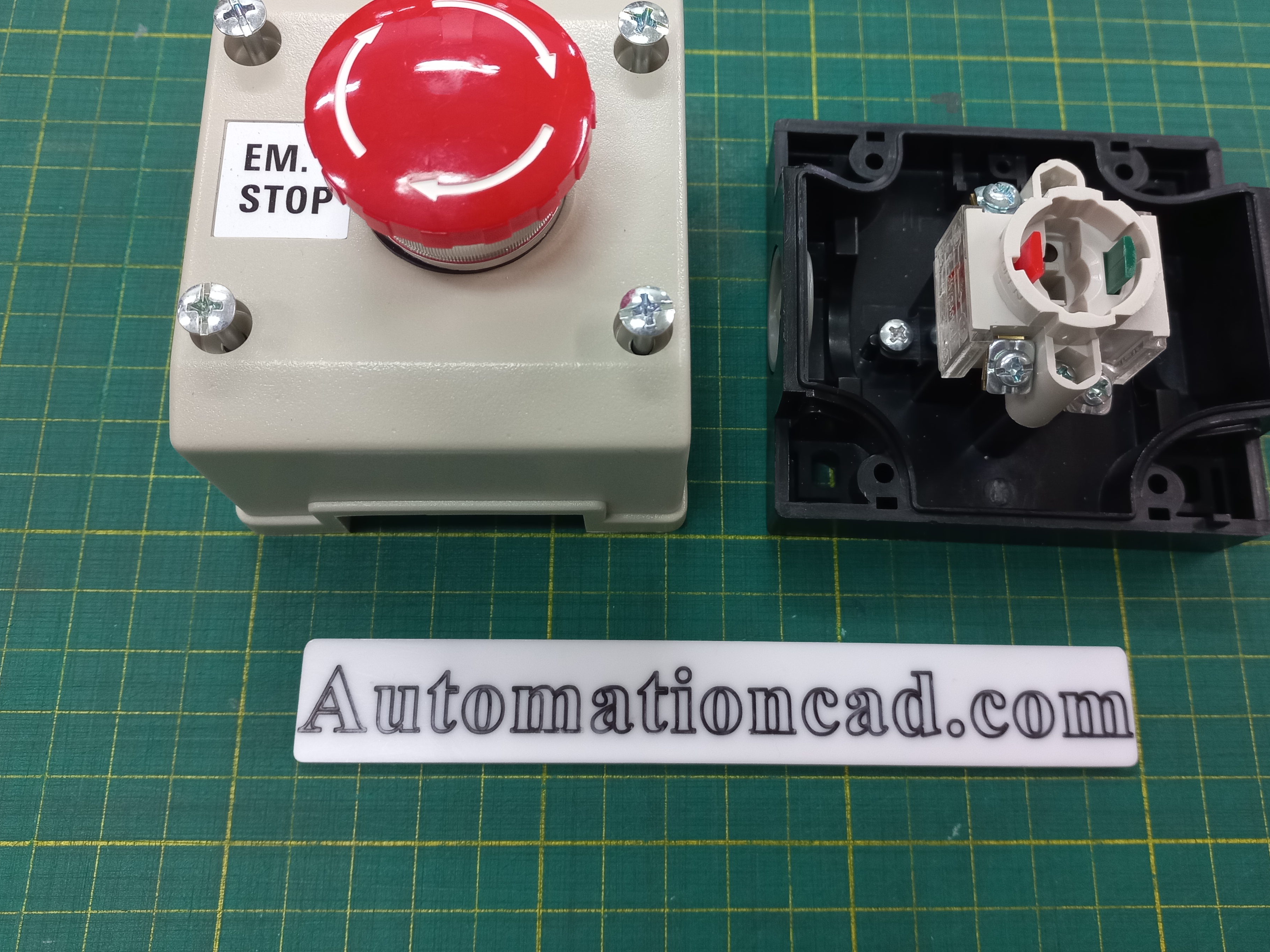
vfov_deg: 43.9
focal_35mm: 32
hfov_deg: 56.8
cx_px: 681
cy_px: 367
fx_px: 1174
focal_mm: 4.6
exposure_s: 1/33.3
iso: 200
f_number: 1.8
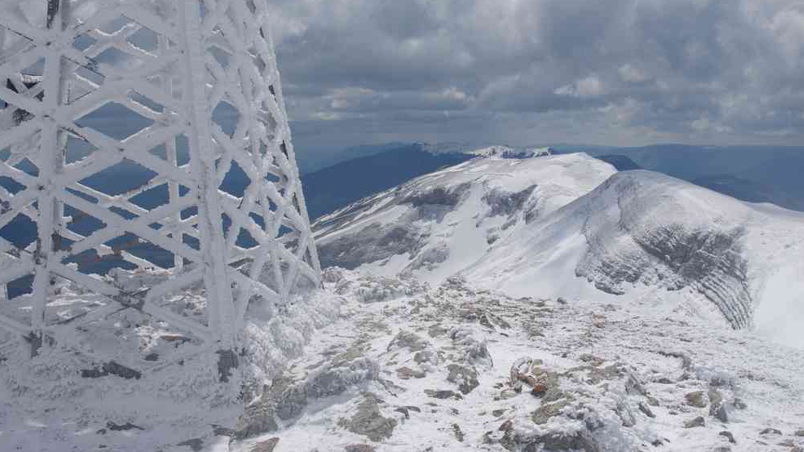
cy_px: 221
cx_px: 401
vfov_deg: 29.0
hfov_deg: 49.4
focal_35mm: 41
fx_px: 874
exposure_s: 1/125
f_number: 11
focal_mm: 26
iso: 100
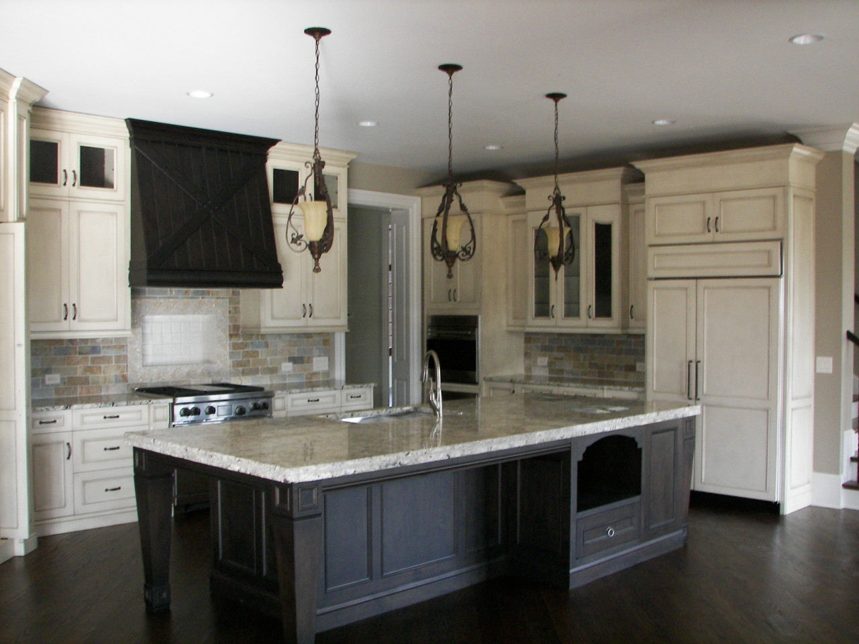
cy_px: 322
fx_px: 893
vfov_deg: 39.7
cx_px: 430
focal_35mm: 36
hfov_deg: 51.4
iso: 160
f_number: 2.8
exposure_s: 1/30
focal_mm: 6
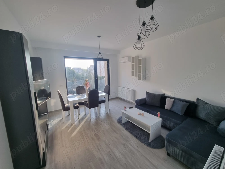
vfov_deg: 89.9
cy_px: 84
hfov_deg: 106.2
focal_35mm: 13
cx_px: 112
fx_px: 84
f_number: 2.2
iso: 80
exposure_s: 1/100
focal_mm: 2.2
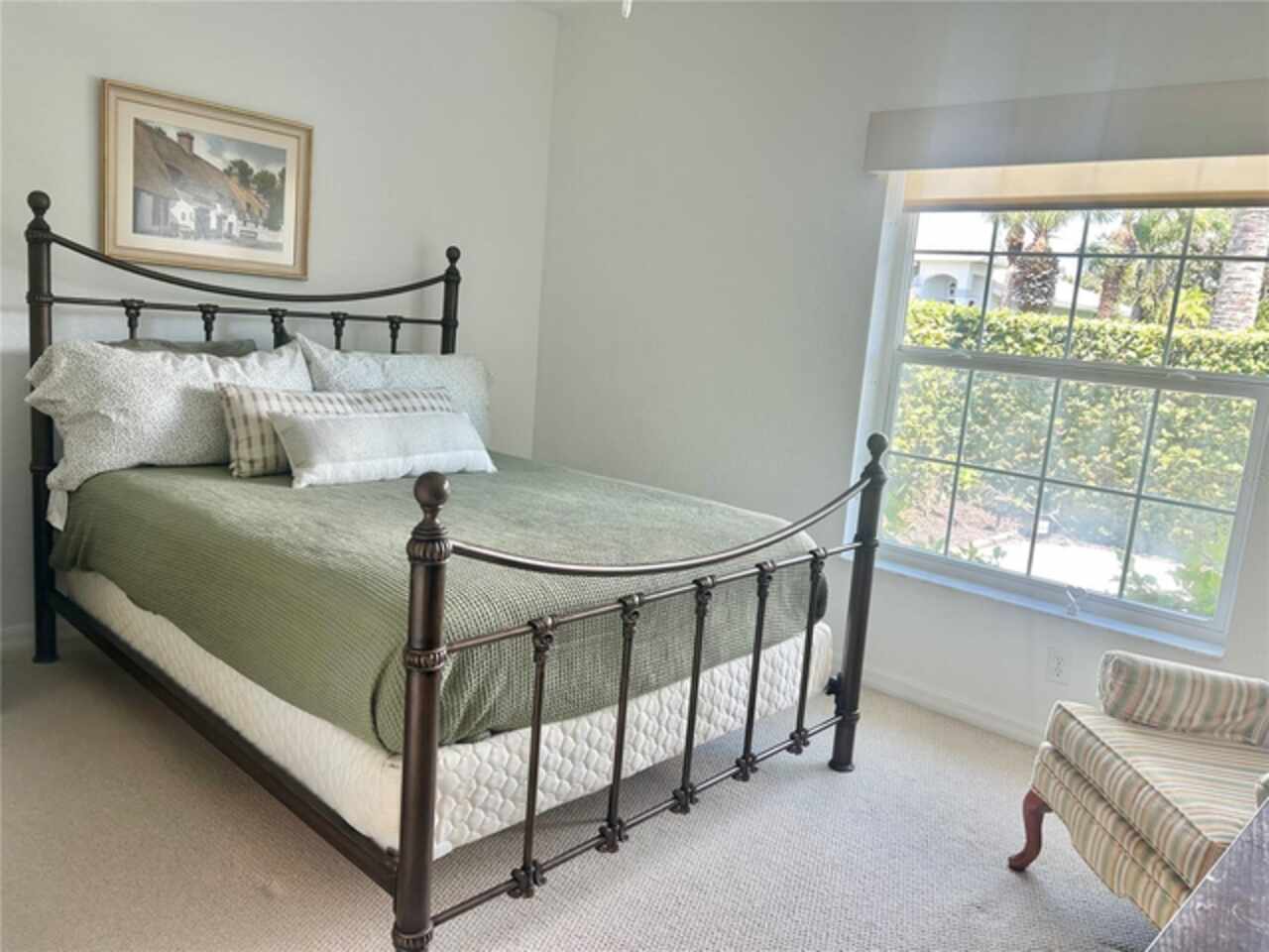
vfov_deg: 53.1
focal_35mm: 26
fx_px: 953
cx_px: 634
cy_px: 476
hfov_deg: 67.3
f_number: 1.5
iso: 64
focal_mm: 5.7
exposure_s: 1/120
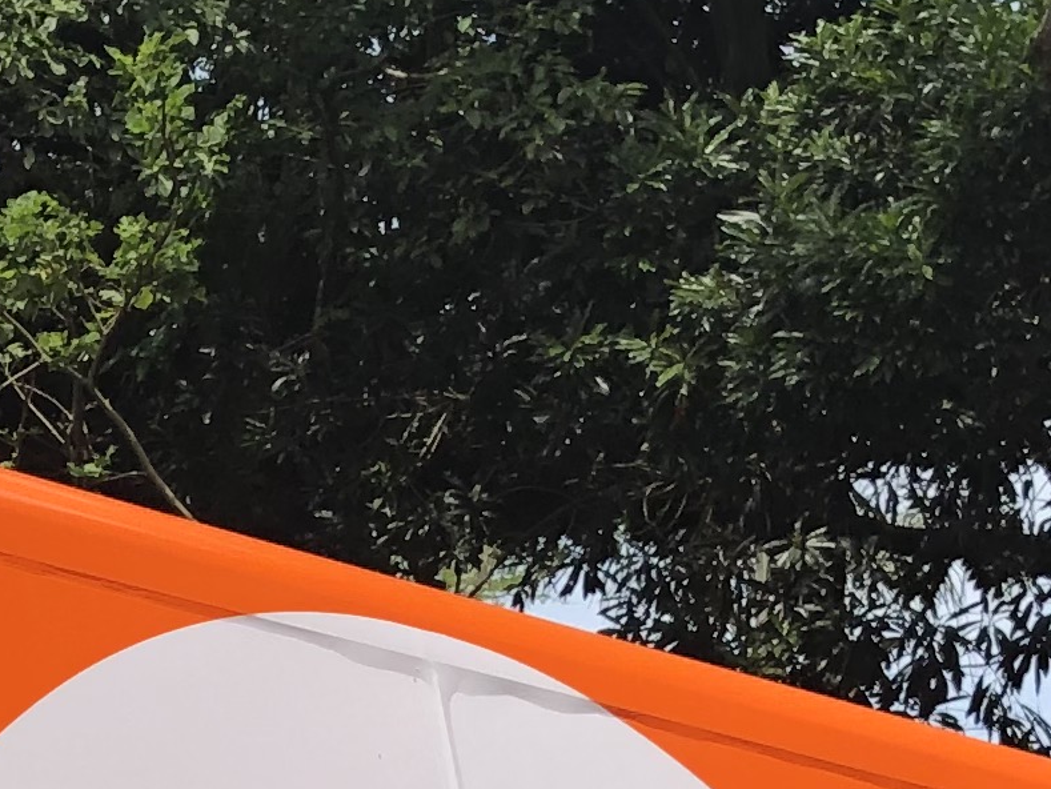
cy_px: 1634
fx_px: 4342
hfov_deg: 13.4
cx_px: -249
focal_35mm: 143
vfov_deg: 9.6
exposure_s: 1/1066
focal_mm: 4
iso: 20
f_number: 1.8
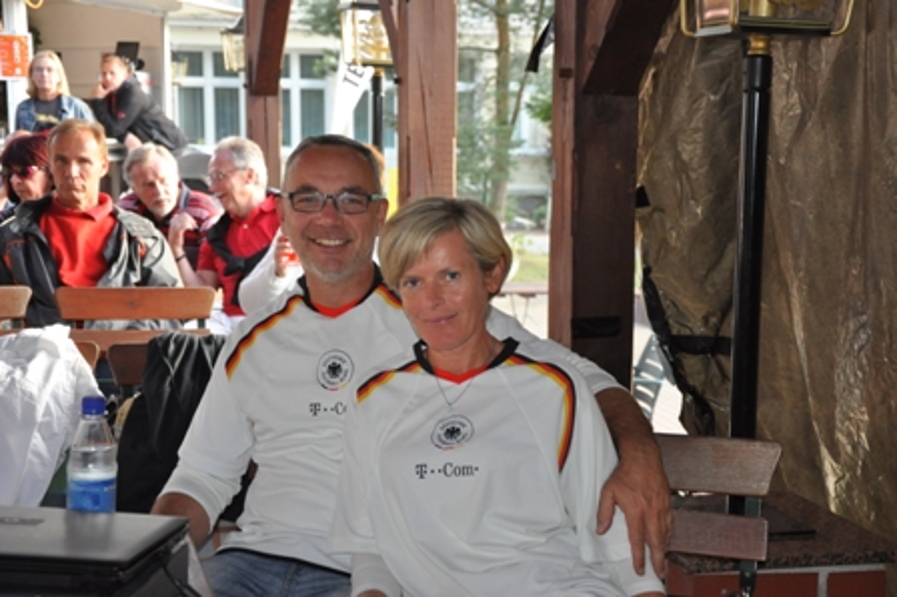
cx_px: 448
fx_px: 1494
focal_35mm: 60
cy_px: 298
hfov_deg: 33.4
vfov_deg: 22.6
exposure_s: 1/60
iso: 800
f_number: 4.5
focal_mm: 40
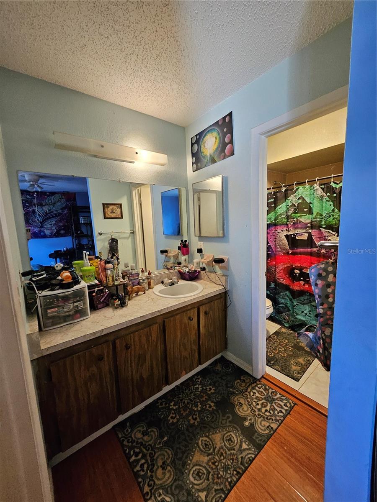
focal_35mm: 13
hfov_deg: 89.9
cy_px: 251
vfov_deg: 106.2
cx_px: 188
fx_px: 189
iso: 400
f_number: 2.2
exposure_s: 1/60
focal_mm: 1.74
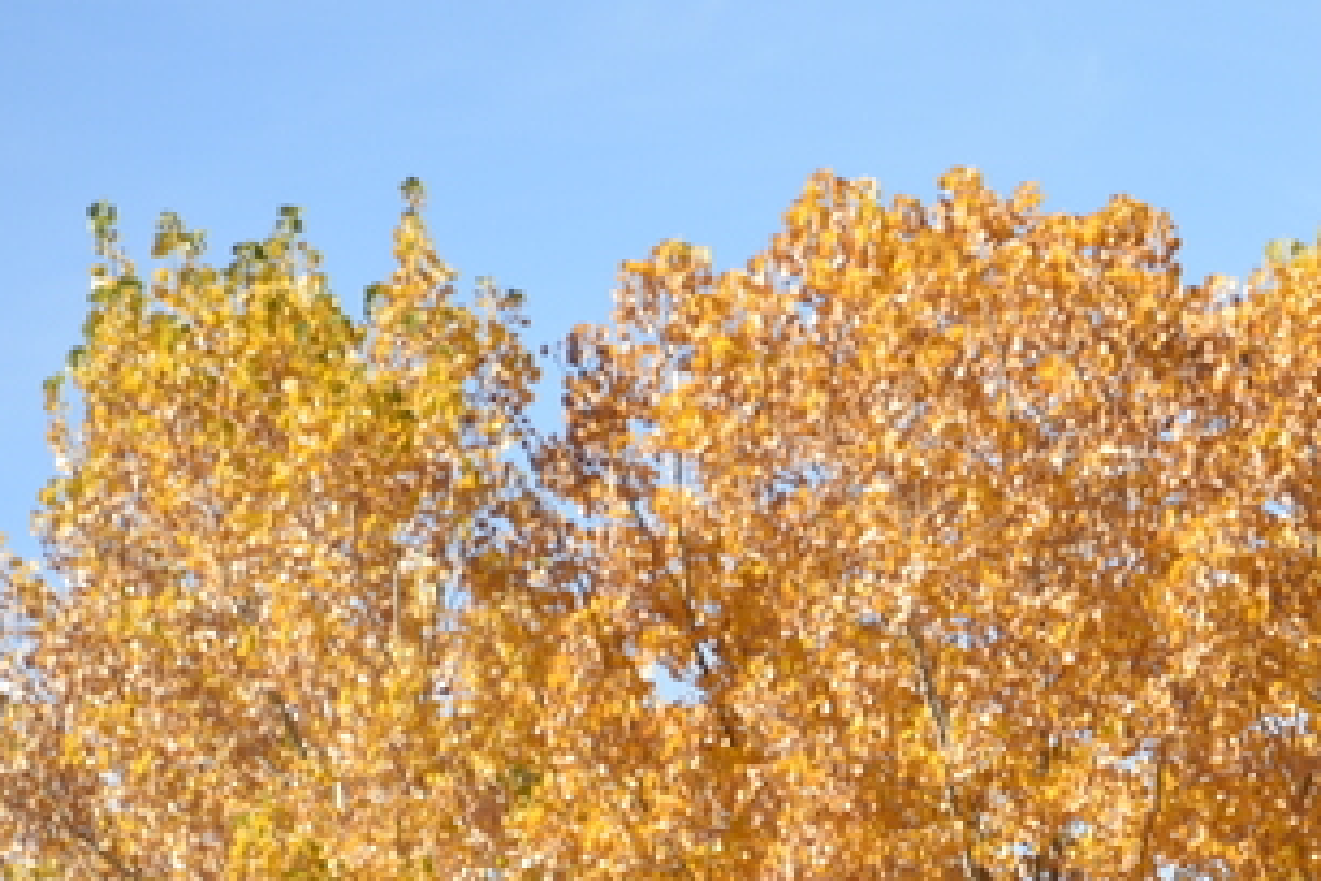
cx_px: 2396
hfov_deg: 3.6
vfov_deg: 2.4
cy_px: 1723
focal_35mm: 564
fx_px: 20694
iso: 100
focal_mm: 135
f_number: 6.3
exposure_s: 1/320
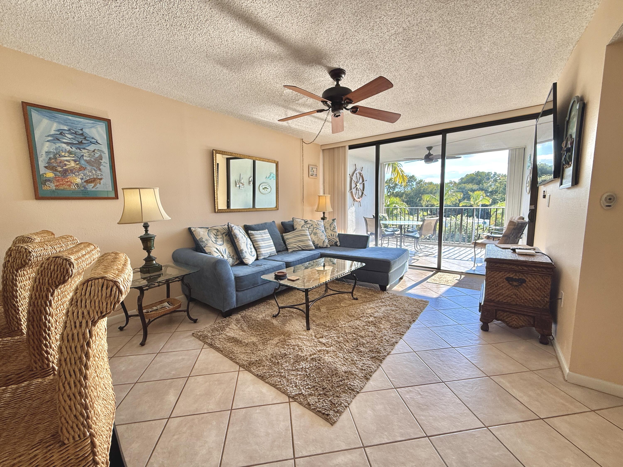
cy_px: 234
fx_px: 252
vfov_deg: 85.7
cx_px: 312
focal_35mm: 14
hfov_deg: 102.1
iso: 64
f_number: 2.2
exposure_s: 1/125
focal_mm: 2.22
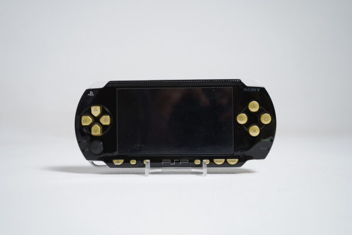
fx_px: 372
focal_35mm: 38
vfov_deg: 35.1
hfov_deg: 50.7
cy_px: 118
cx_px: 176
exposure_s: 1/6
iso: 100
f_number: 5.6
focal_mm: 38
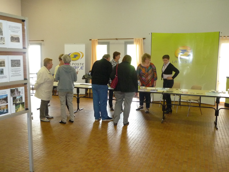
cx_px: 114
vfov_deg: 44.2
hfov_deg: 56.8
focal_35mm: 32
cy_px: 86
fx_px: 212
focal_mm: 4.4
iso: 320
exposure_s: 1/30
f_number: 2.8
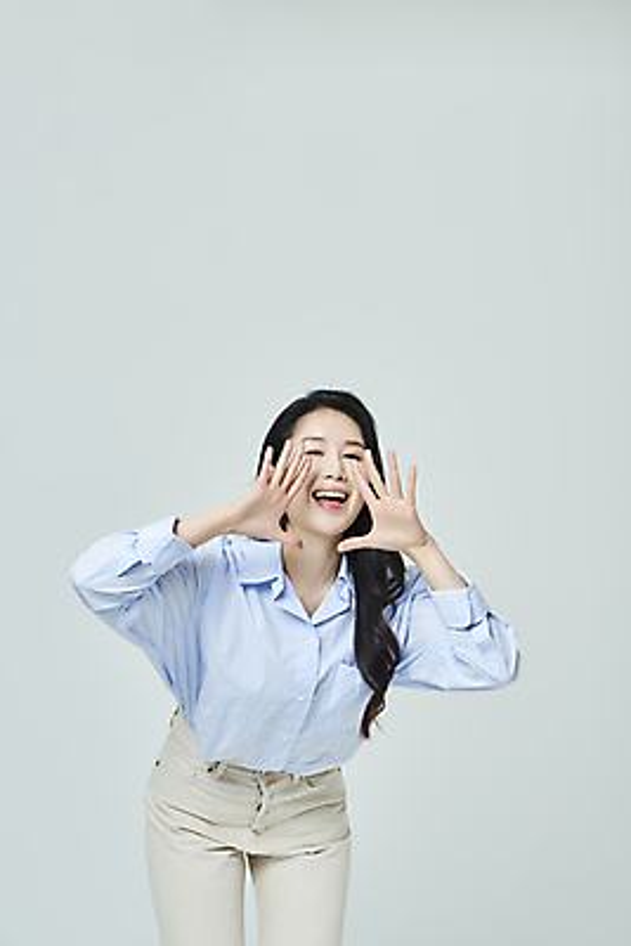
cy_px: 473
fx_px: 1839
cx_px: 316
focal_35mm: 70
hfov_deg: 19.5
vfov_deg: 28.8
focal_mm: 70
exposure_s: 1/125
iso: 100
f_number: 11
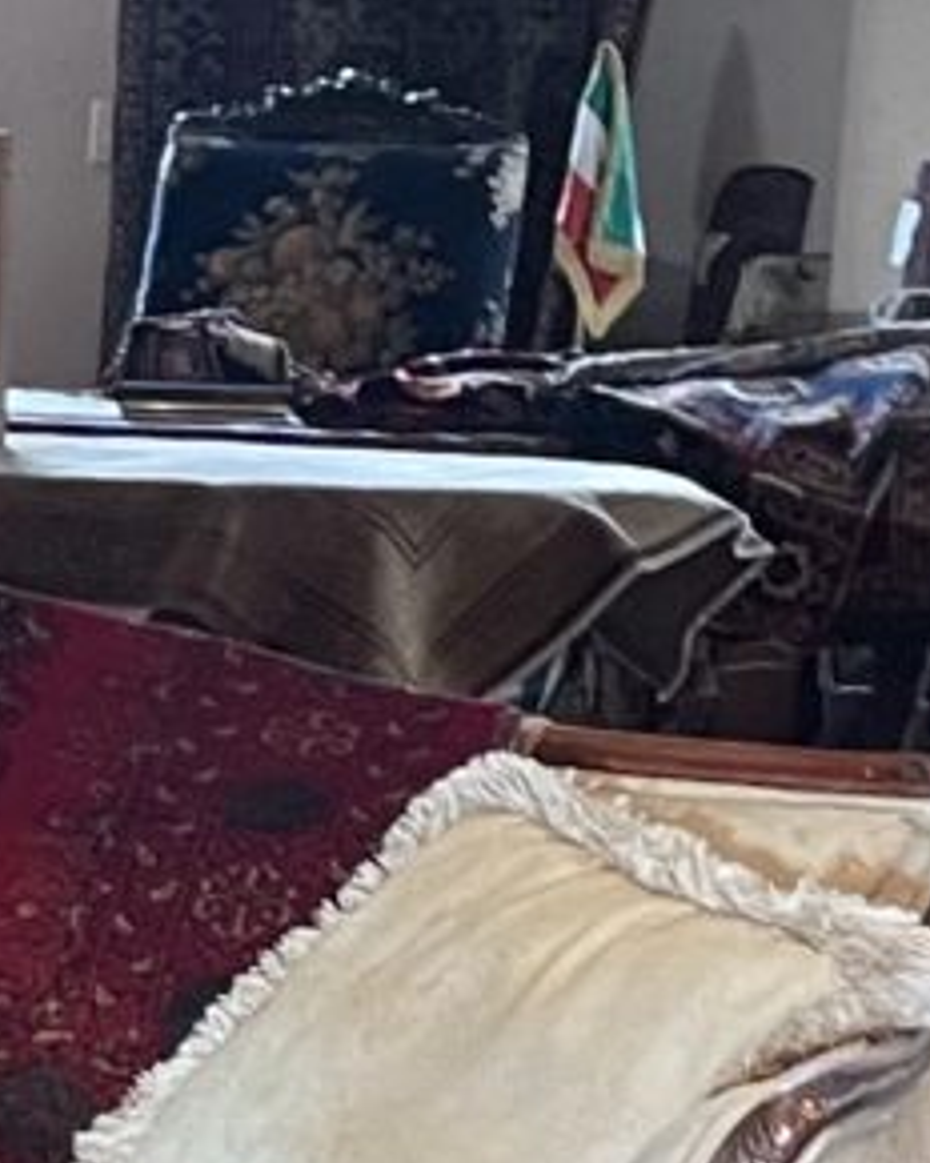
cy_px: 894
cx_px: -2149
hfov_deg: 7.3
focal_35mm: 179
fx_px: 6159
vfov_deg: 10.8
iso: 160
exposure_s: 1/60
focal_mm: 4.2
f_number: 1.6
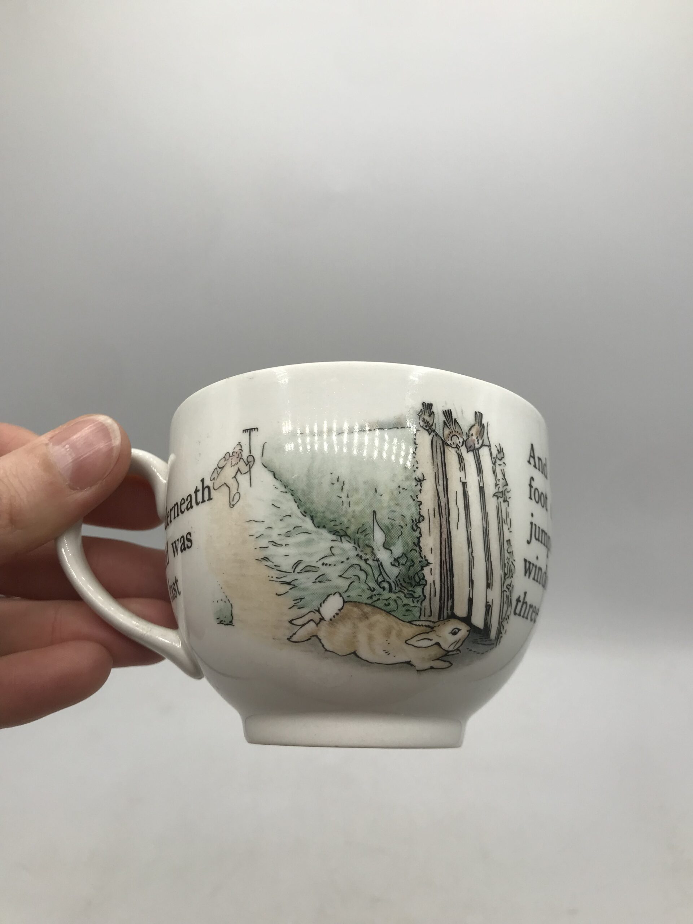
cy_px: 462
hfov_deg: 49.7
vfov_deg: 63.4
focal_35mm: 28
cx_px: 346
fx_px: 747
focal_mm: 3.99
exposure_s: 1/1182
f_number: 1.8
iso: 20
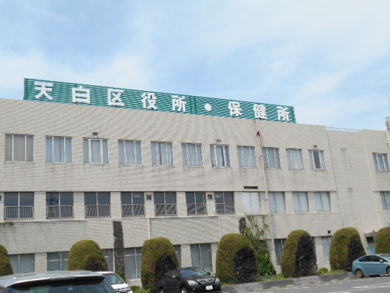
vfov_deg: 32.9
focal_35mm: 44
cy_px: 146
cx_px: 195
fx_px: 496
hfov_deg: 42.9
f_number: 4.2
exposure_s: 1/800
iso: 80
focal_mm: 7.7
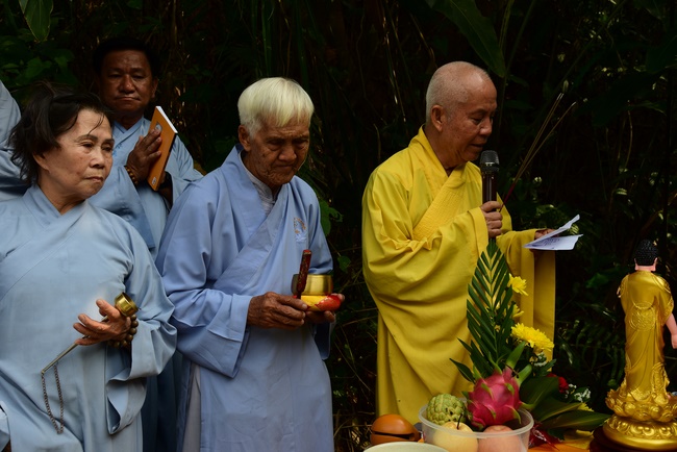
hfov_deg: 44.5
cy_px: 226
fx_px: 828
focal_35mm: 44
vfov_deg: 30.5
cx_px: 338
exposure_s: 1/125
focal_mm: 44
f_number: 8
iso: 200
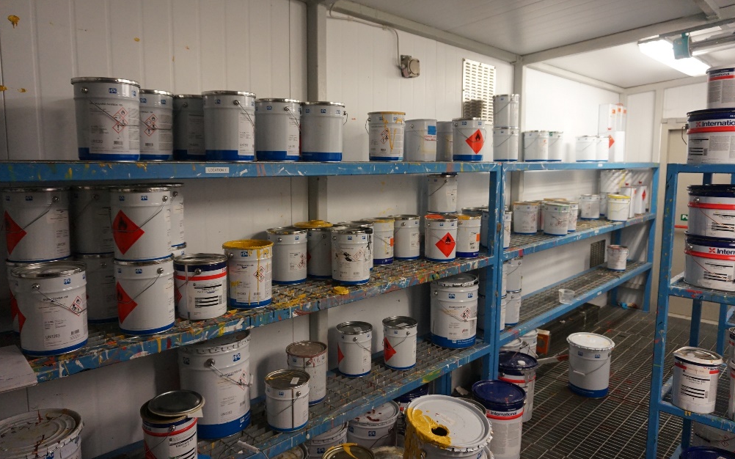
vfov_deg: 49.3
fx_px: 501
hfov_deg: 72.6
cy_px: 221
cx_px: 365
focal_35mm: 25
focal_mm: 16
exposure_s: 1/160
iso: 1600
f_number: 3.5
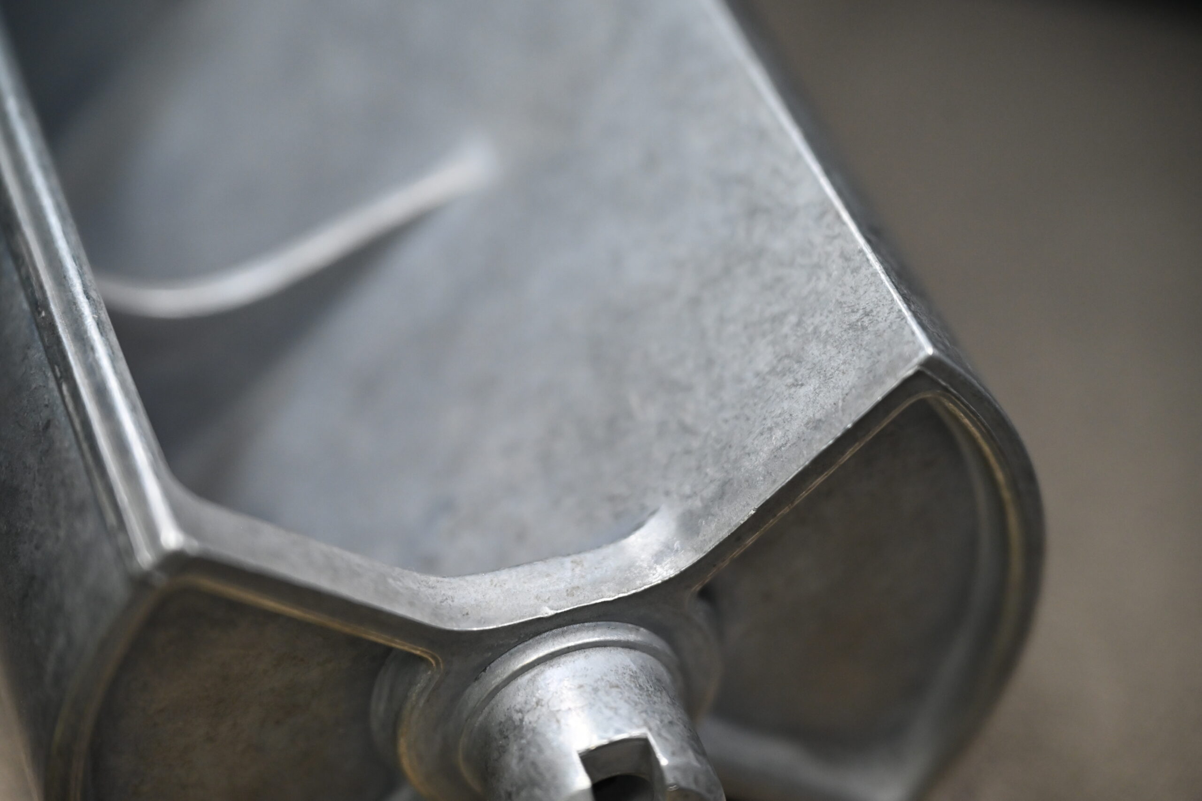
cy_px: 400
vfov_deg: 13.7
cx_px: 601
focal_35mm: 100
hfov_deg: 20.4
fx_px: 3339
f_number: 4
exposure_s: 1/250
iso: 3600
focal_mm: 100
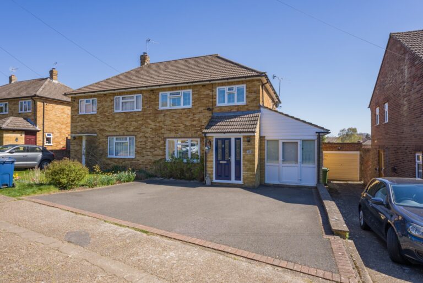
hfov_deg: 83.7
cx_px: 212
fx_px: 236
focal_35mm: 20
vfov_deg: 61.7
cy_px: 142
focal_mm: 20.1
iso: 160
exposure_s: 1/100
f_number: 9
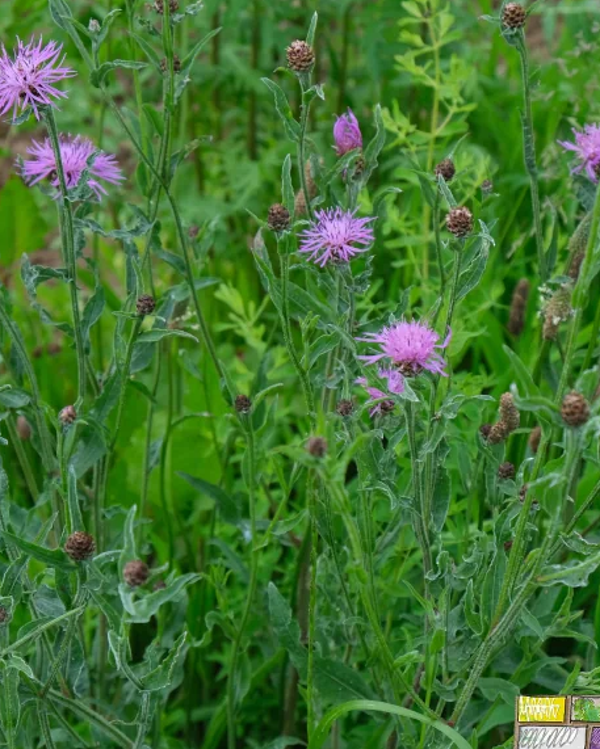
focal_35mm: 74
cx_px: 242
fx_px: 1642
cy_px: 350
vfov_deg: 25.7
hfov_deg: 20.7
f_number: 6.4
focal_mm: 30.2
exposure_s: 1/160
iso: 160
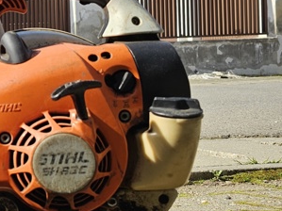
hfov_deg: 21.3
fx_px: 627
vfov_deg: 19.1
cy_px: 85
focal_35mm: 77
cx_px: -141
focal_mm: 6.3
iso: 10
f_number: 1.7
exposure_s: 1/398
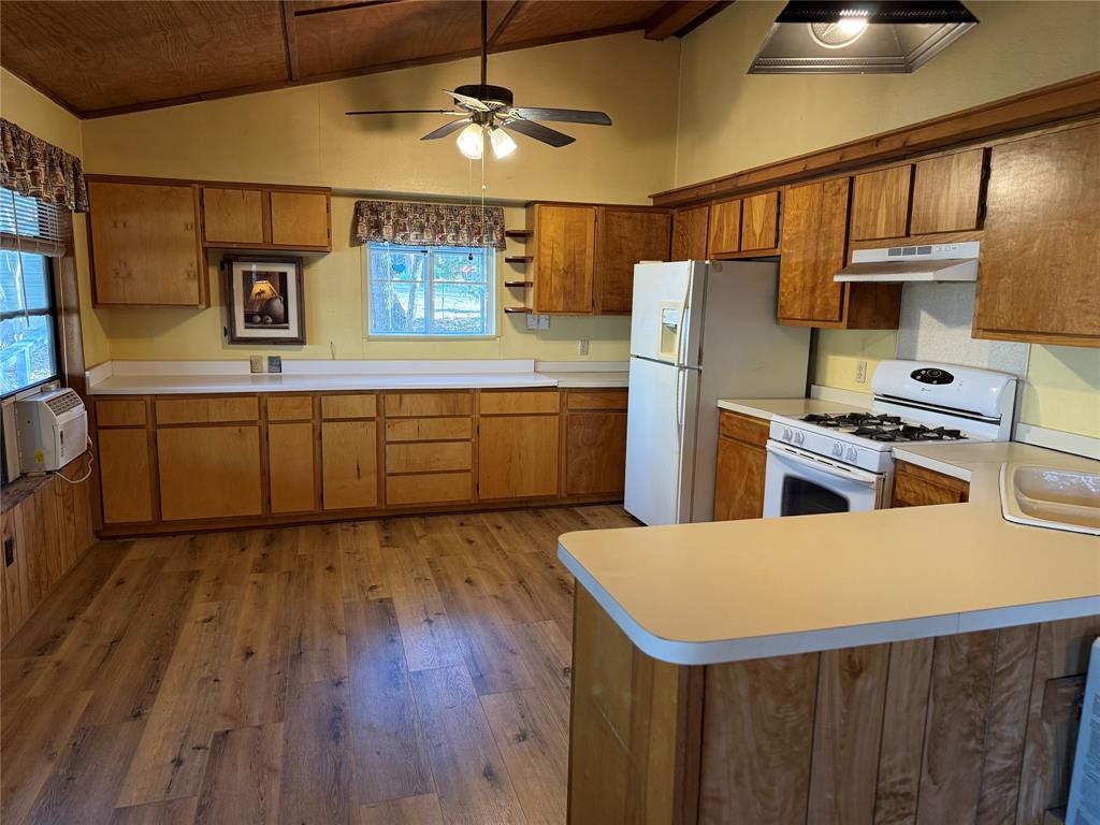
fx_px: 763
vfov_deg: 56.8
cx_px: 550
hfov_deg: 71.6
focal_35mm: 24
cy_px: 412
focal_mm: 6.76
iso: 250
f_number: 1.78
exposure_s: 1/60
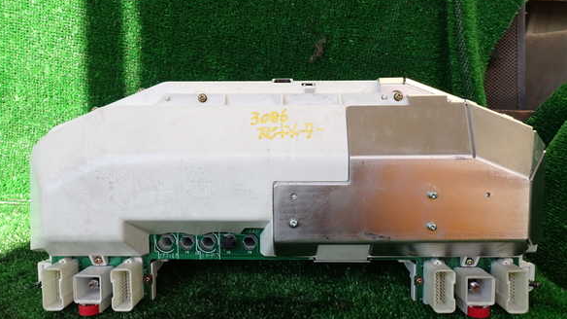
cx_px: 278
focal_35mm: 28
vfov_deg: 41.4
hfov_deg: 67.9
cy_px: 173
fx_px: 421
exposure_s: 1/200
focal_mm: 4.5
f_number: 2.8
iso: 100
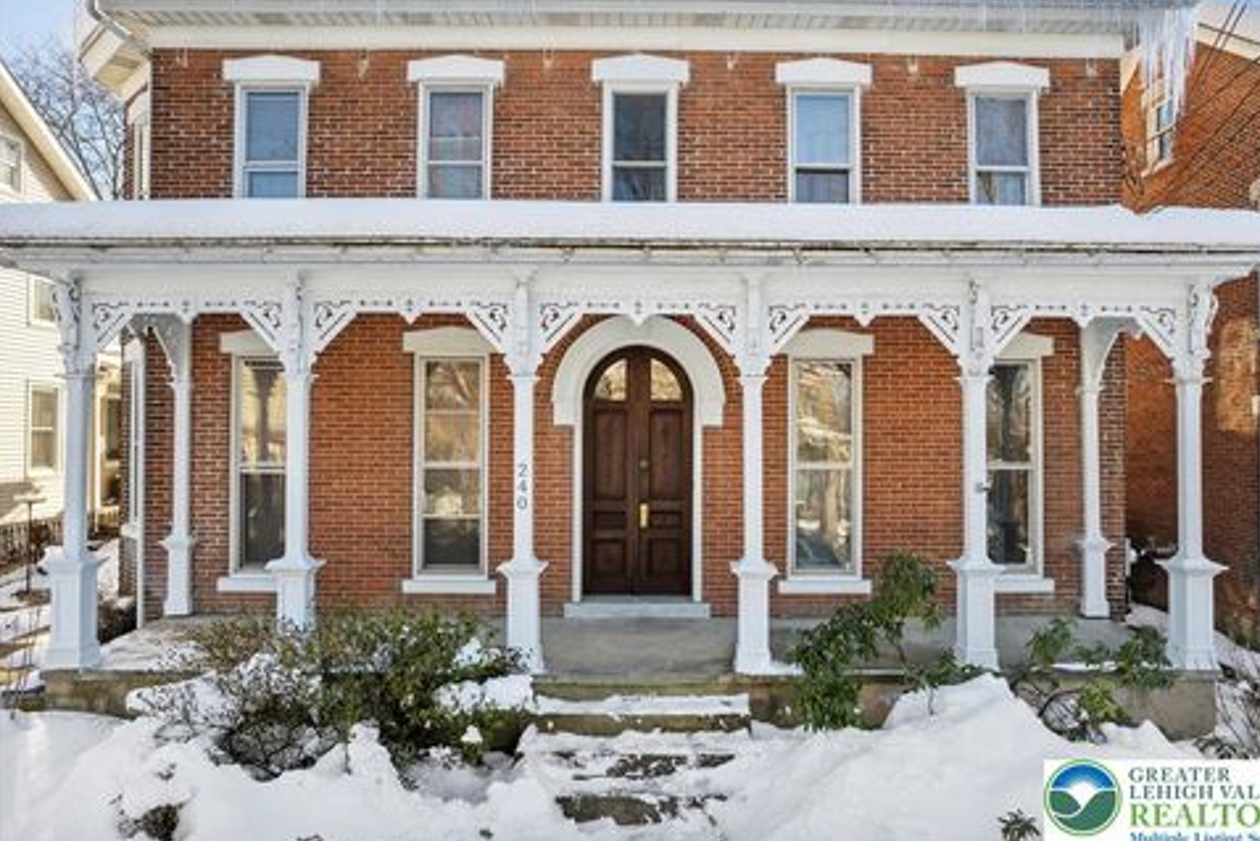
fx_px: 805
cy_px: 407
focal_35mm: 23
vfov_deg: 55.1
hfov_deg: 76.1
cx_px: 648
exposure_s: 1/80
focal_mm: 8.38
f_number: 2.8
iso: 140
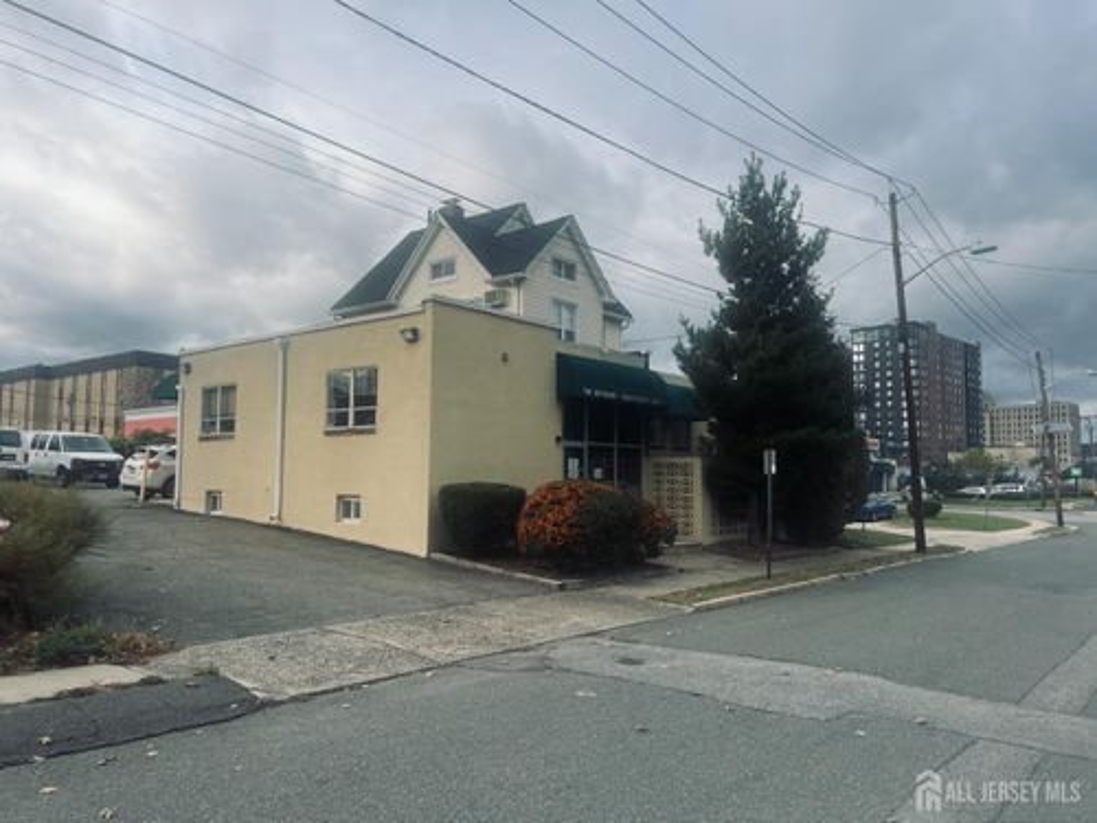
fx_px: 824
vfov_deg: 53.1
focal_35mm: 26
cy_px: 412
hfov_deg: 67.3
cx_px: 548
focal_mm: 5.7
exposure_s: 1/2299
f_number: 1.5
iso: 50
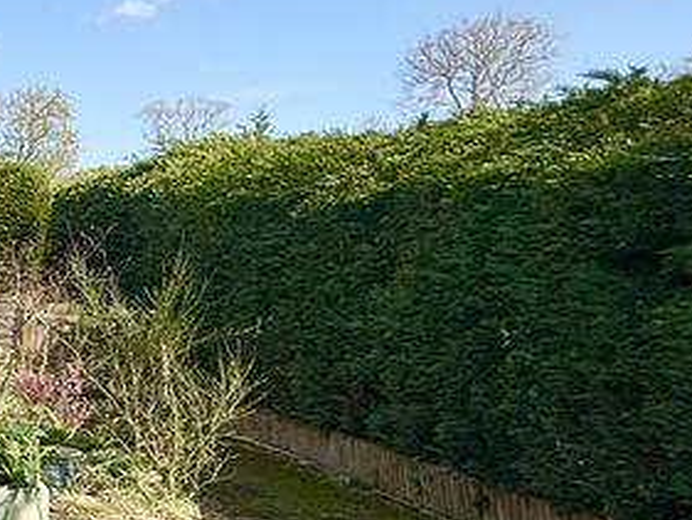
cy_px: 328
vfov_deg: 28.5
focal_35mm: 51
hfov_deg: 22.3
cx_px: -549
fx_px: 1020
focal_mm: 2.22
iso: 50
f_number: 2.2
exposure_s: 1/1105
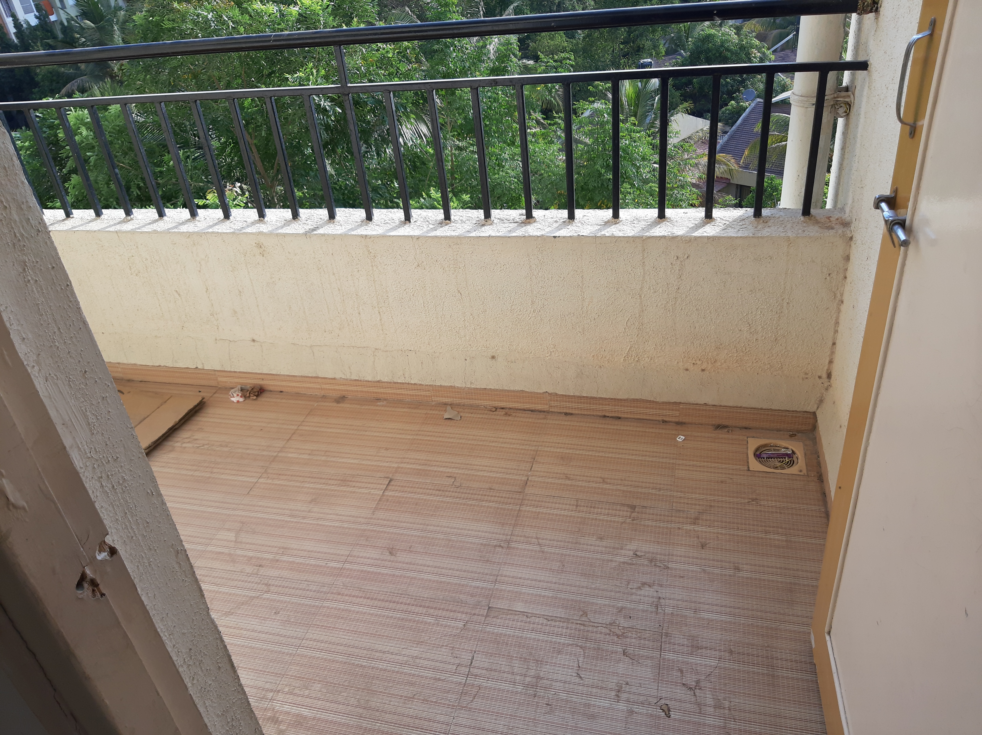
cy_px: 368
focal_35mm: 26
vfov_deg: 53.0
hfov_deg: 67.3
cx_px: 491
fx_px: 737
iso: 40
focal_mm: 3.93
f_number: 1.7
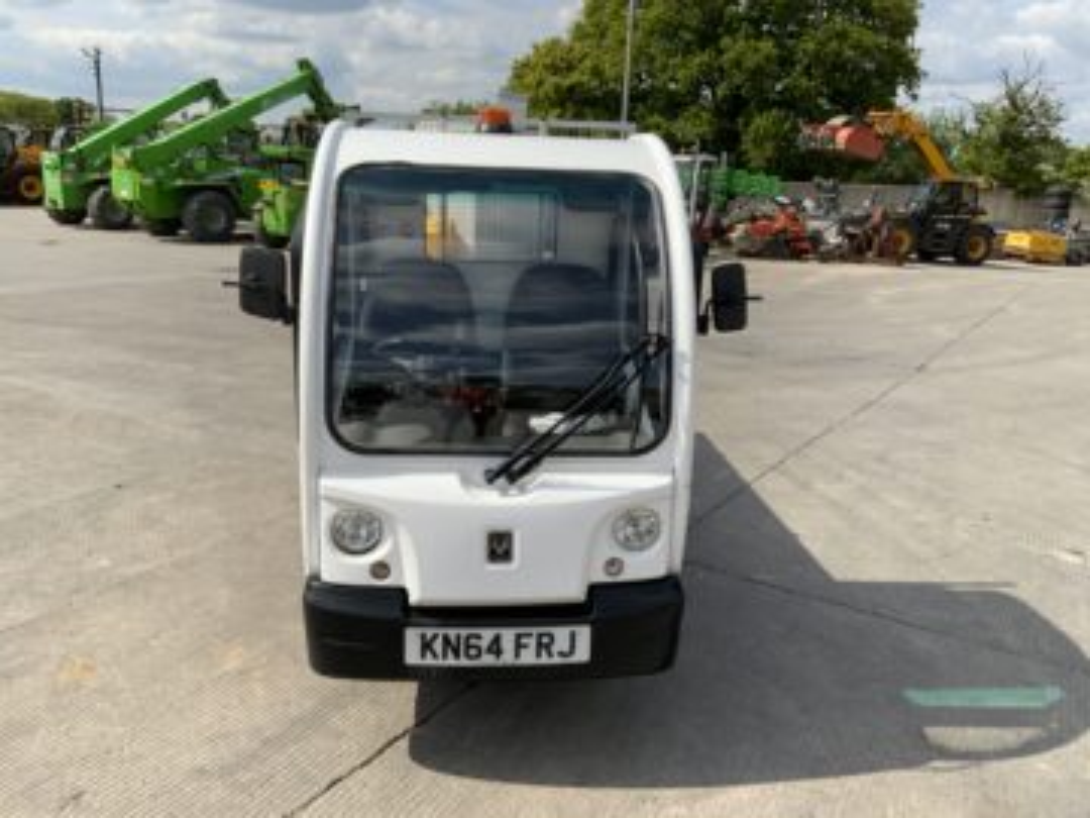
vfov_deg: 48.2
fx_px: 913
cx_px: 545
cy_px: 409
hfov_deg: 61.7
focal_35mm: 29
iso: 16
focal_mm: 3
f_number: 1.8
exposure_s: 1/2320
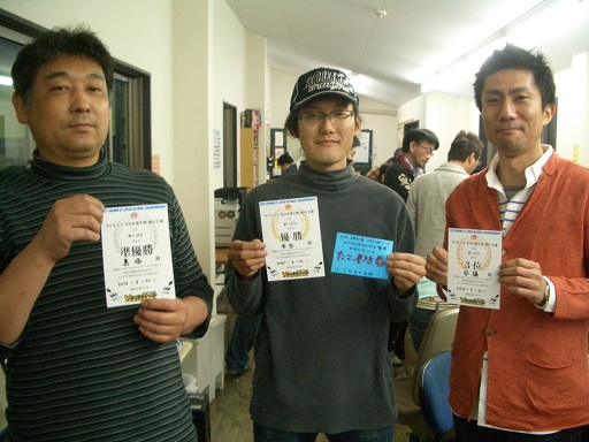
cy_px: 221
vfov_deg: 40.7
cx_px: 294
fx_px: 596
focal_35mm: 35
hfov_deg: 52.6
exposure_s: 1/30
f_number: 2.6
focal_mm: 5.8
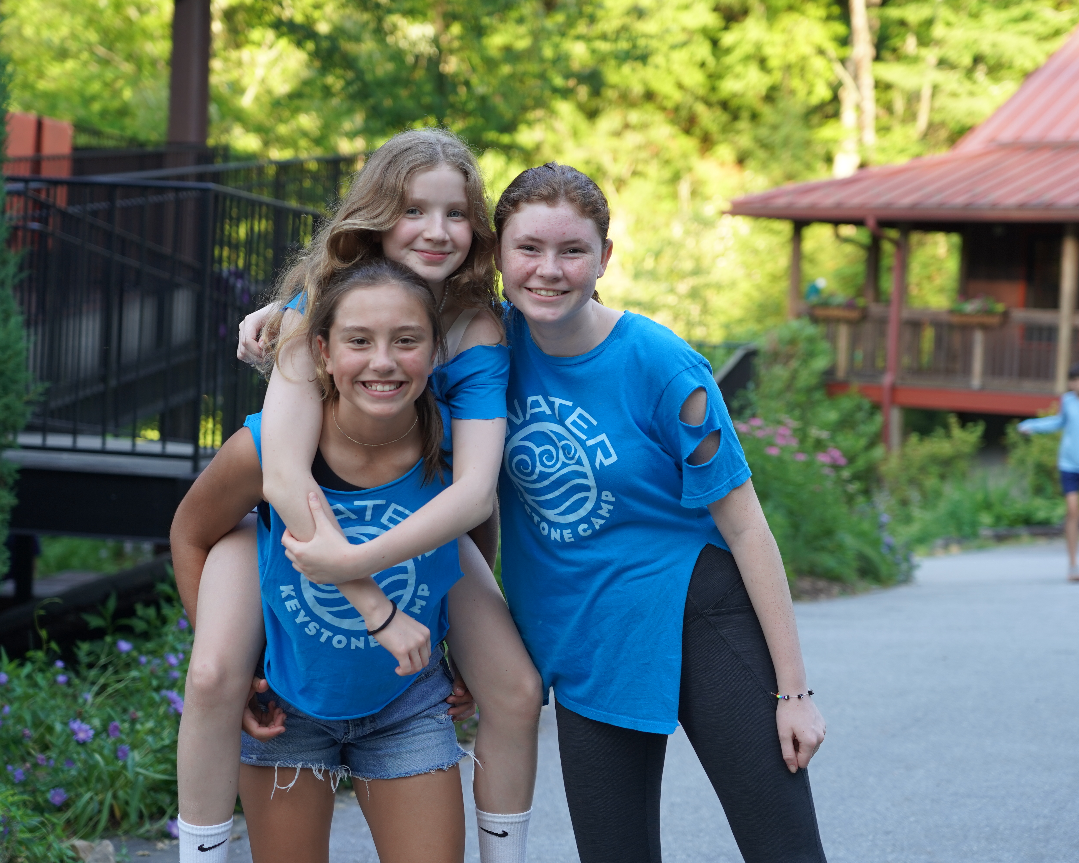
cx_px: 517
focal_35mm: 76
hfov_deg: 25.1
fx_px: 2427
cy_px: 431
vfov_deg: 20.2
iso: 320
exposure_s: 1/160
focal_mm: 67
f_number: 4
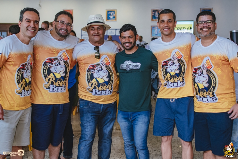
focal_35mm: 52
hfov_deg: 37.8
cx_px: 119
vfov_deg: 25.8
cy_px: 80
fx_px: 347
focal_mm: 35
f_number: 2.5
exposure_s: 1/400
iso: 1600
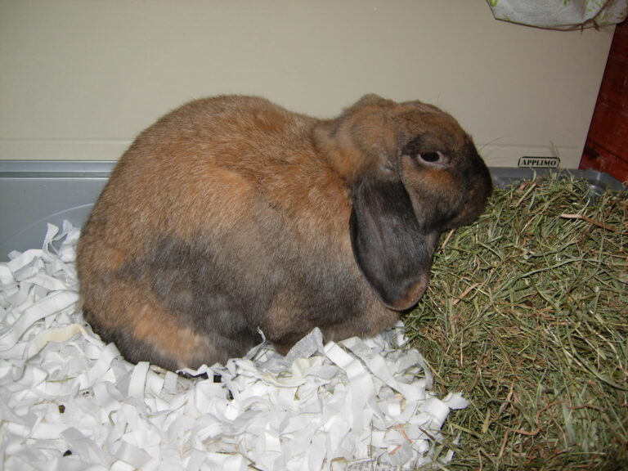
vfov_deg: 39.7
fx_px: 653
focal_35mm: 36
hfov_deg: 51.4
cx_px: 314
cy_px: 236
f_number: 2.7
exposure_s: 1/45.2
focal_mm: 7.5
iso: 50
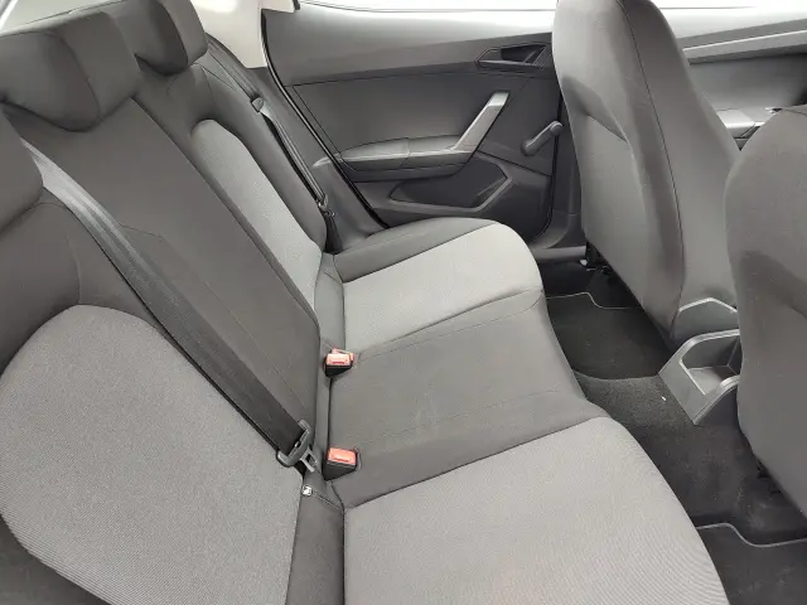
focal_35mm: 23
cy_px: 302
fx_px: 536
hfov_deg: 73.9
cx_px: 404
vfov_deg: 58.9
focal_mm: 5.56
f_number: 1.8
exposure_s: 1/50
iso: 319
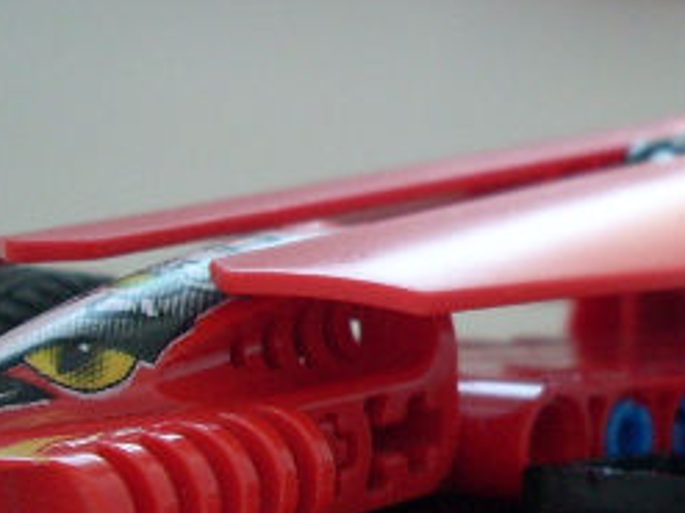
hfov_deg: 15.8
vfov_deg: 12.3
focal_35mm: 120
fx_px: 2373
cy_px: 202
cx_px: 829
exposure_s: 1/30
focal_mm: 6.2
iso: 141
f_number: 2.8
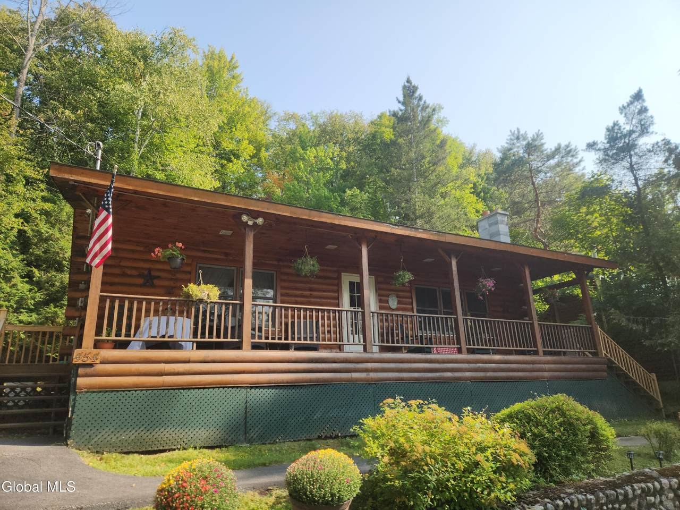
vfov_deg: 58.9
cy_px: 255
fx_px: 452
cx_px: 340
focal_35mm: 23
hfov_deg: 73.9
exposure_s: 1/664
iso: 20
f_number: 1.8
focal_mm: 5.4
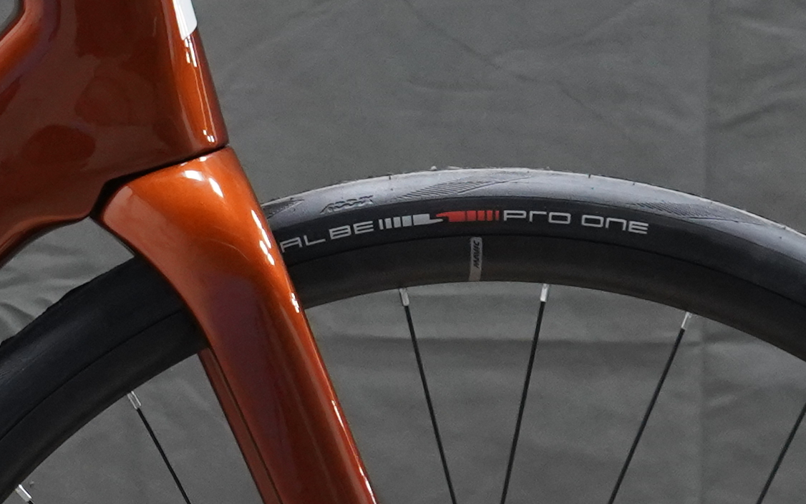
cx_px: -558
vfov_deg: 3.5
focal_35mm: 380
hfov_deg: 5.5
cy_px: 303
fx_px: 8348
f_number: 5
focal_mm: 70
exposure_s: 1/160
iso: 2500
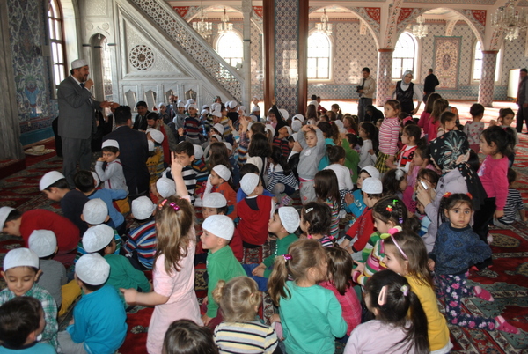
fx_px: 397
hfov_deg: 67.3
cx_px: 264
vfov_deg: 48.1
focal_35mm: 27
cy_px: 177
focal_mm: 18
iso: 200
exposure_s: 1/25
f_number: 3.5
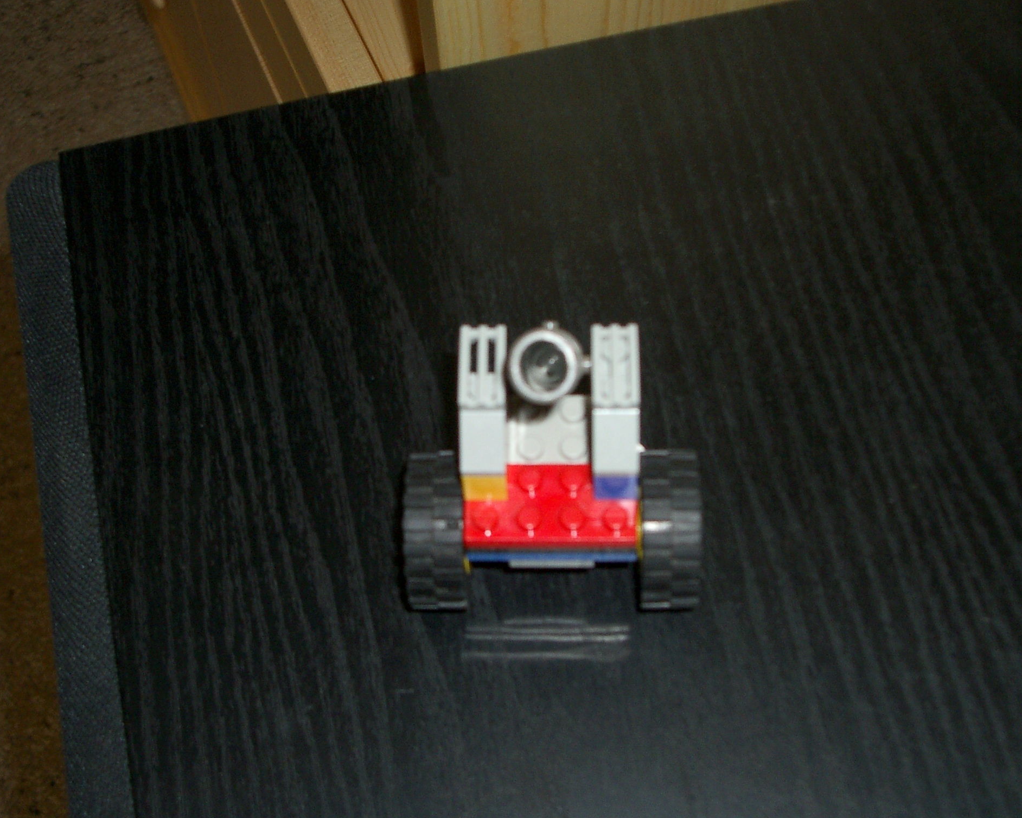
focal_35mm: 52
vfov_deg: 29.1
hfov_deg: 36.0
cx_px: 516
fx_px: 1573
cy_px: 402
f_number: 3.1
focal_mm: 8.2
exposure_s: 1/40
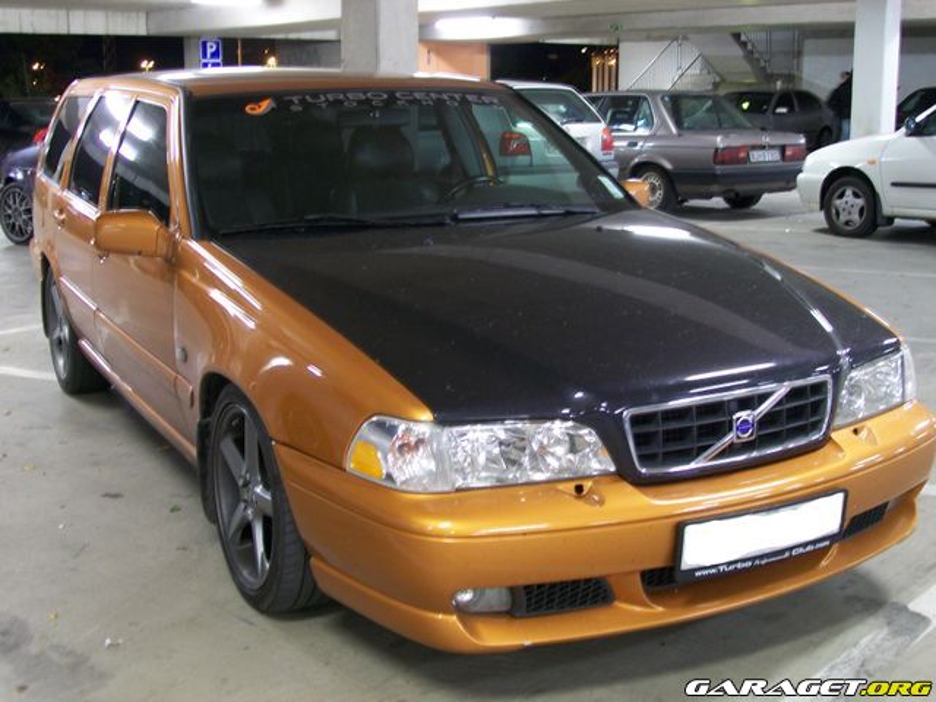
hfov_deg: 42.1
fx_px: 1217
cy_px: 351
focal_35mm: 45
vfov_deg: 32.2
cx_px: 468
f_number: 3
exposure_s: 1/2
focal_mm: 7.6
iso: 64
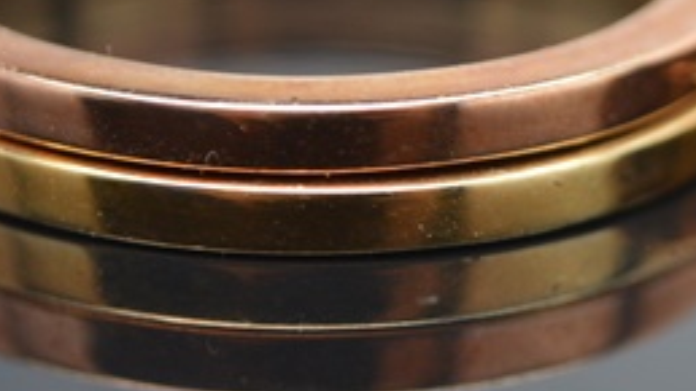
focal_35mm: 201
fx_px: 3713
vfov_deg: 6.0
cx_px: 793
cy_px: 156
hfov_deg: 10.6
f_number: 5.6
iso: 720
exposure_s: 1/60
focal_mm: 55
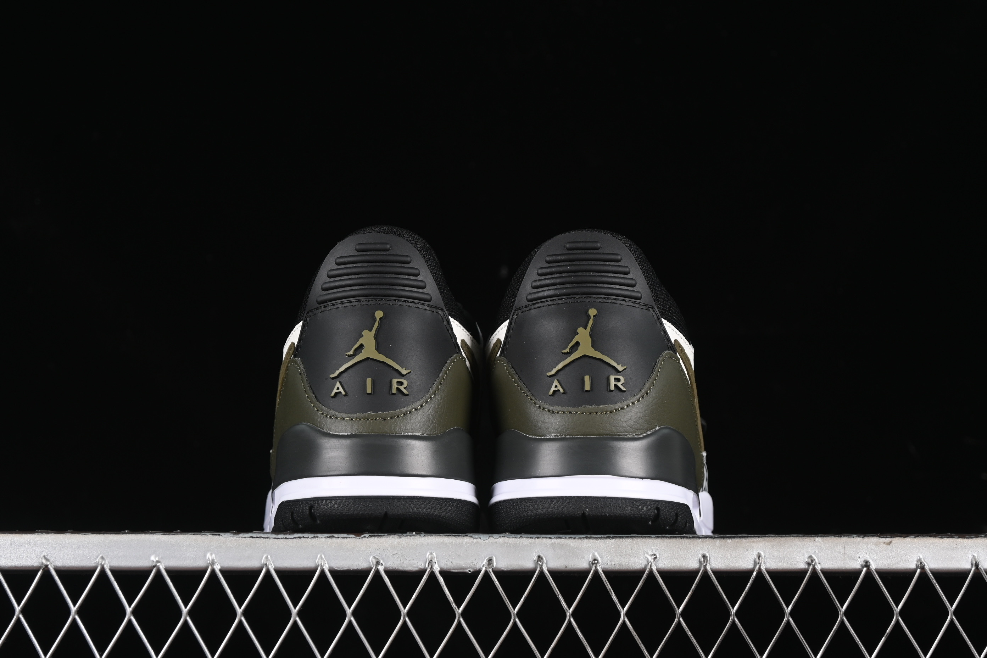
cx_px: 494
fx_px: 2056
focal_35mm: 75
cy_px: 329
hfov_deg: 27.0
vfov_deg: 18.2
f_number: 6.3
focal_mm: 50
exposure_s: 1/60
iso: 160
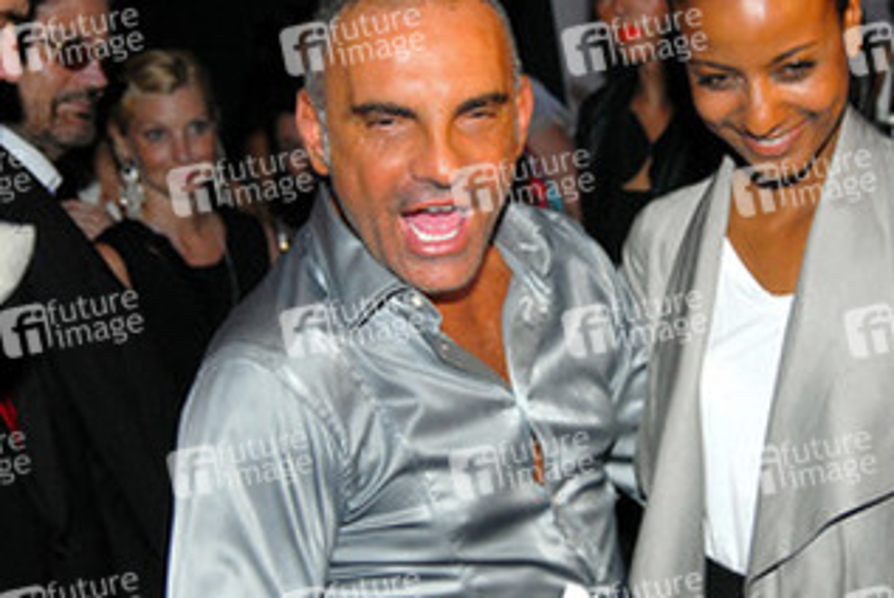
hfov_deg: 30.5
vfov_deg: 20.7
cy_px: 254
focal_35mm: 66
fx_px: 1633
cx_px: 556
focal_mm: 31
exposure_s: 1/100
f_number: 3.5
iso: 400
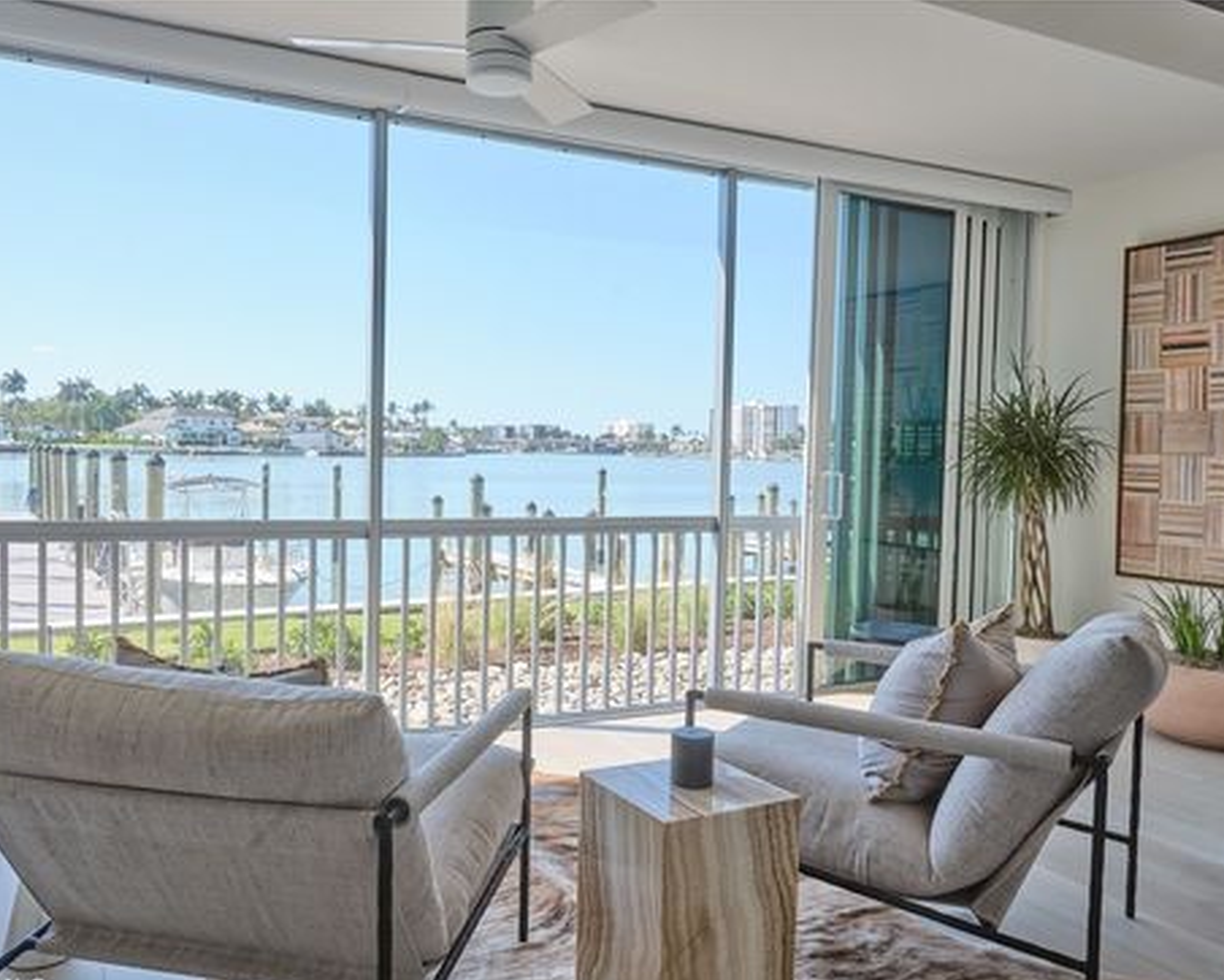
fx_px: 979
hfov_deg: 63.9
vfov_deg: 53.2
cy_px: 505
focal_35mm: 27
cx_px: 558
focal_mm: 32
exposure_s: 1/10
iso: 100
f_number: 18
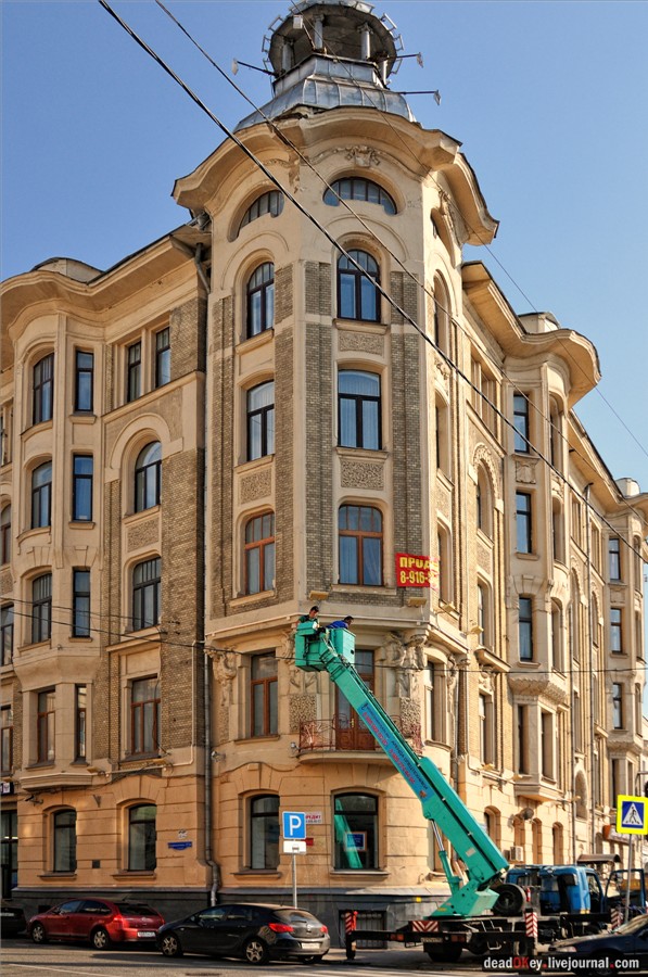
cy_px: 488
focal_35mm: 36
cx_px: 324
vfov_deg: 53.2
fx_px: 975
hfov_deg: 36.8
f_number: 5
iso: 320
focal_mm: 24
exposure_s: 1/1600
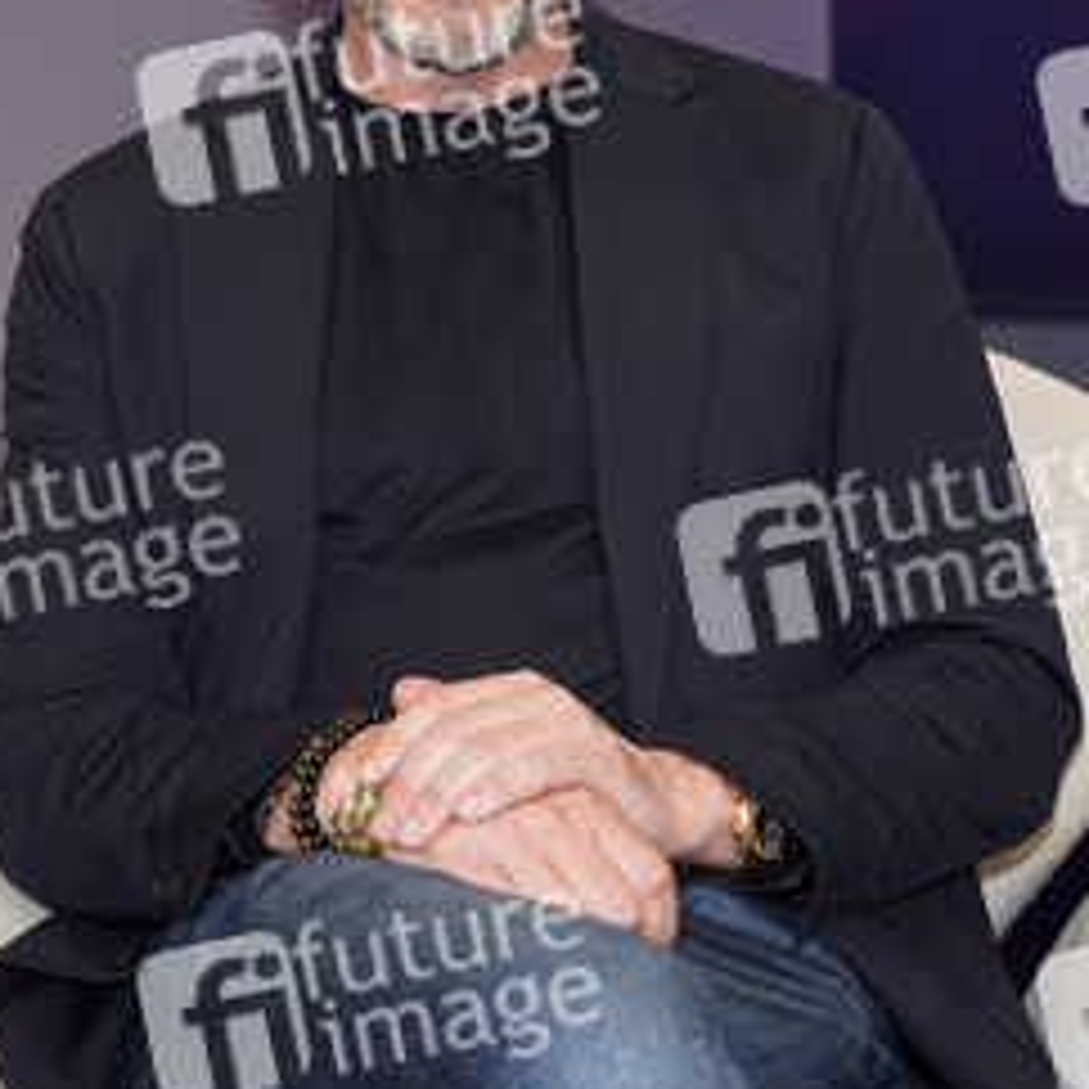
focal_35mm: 90
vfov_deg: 19.2
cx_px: 500
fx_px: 3203
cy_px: 324
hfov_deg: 19.3
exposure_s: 1/160
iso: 2000
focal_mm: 64
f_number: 5.6
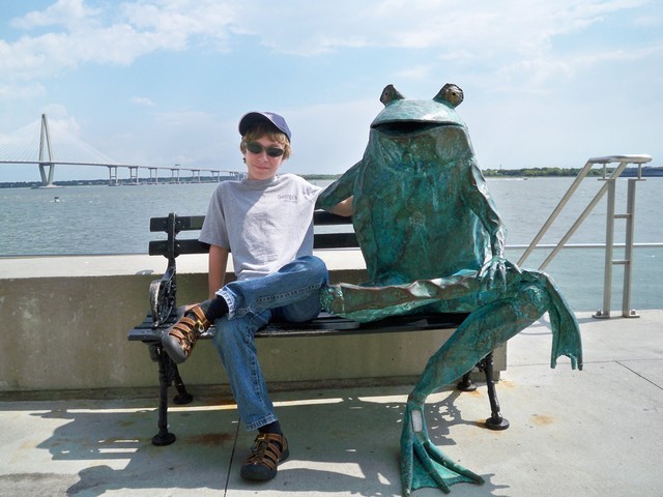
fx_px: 670
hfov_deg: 52.6
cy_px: 248
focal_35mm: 35
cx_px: 332
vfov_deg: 40.7
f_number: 4.7
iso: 125
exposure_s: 1/640
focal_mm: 6.3
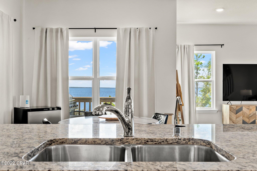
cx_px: 128
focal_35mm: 36
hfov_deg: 53.1
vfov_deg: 36.9
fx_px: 257
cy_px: 86
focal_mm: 24
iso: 400
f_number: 8
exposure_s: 1/8
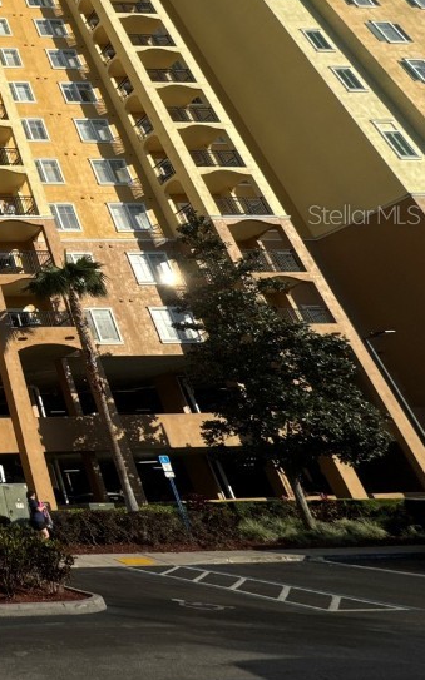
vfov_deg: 64.4
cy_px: 214
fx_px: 519
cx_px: -216
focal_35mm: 28
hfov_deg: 28.4
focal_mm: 2.22
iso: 50
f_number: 2.2
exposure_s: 1/2985
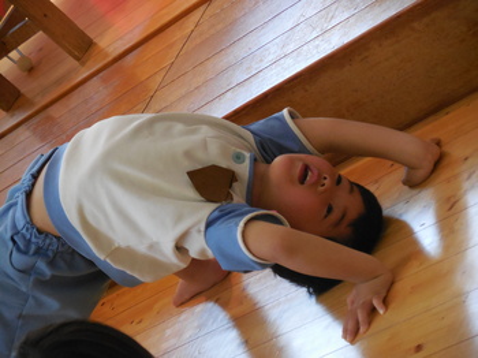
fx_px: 2691
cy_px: 179
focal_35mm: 195
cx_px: 239
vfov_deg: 7.6
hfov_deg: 10.2
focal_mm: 35.1
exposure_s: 1/125
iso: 800
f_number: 5.6
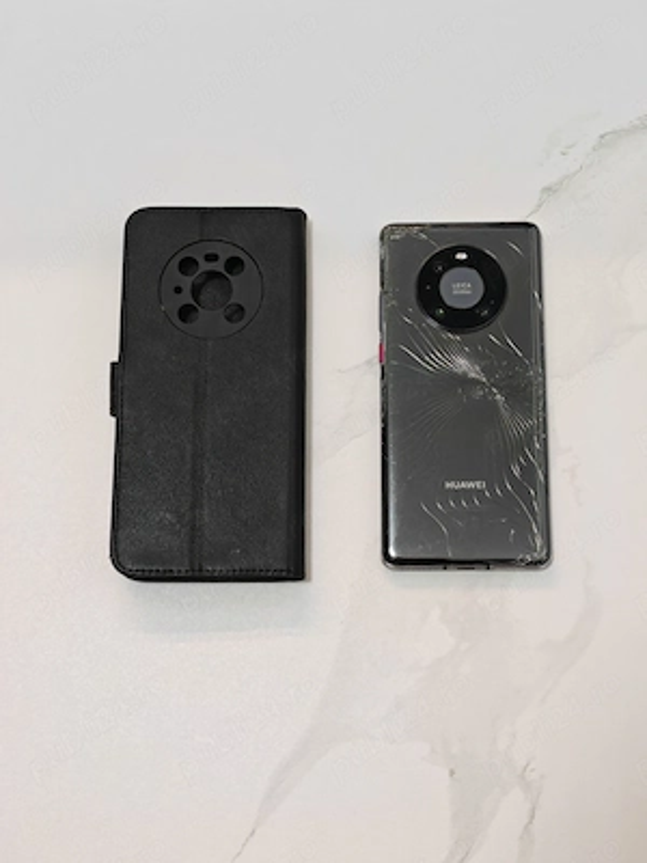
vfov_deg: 37.5
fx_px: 1271
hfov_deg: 28.6
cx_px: 324
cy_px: 432
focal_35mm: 51
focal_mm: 5.3
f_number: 1.9
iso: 800
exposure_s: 1/50
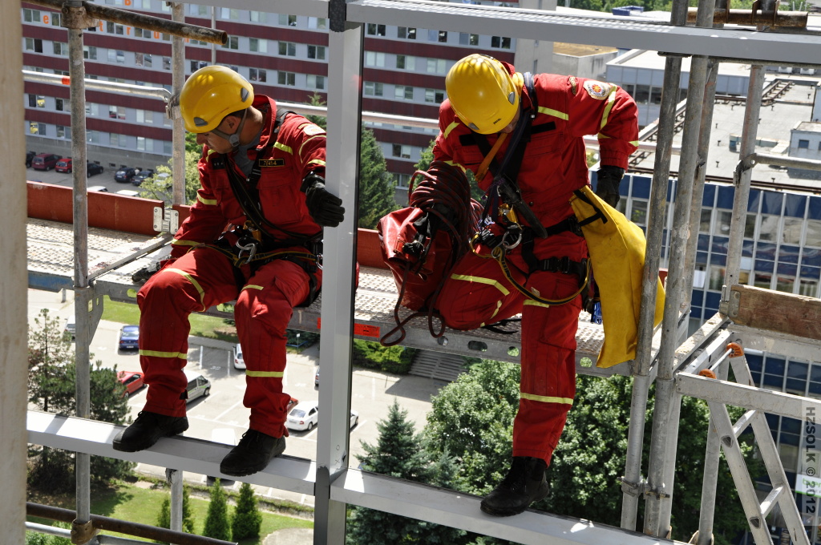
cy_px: 272
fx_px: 1503
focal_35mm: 66
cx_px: 410
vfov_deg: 20.6
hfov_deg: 30.5
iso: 200
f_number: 9
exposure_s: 1/200
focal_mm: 44
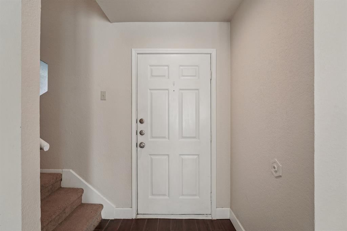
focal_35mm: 16
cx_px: 174
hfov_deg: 97.5
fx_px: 152
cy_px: 116
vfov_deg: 74.4
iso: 400
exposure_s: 1/50
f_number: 8
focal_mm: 15.8
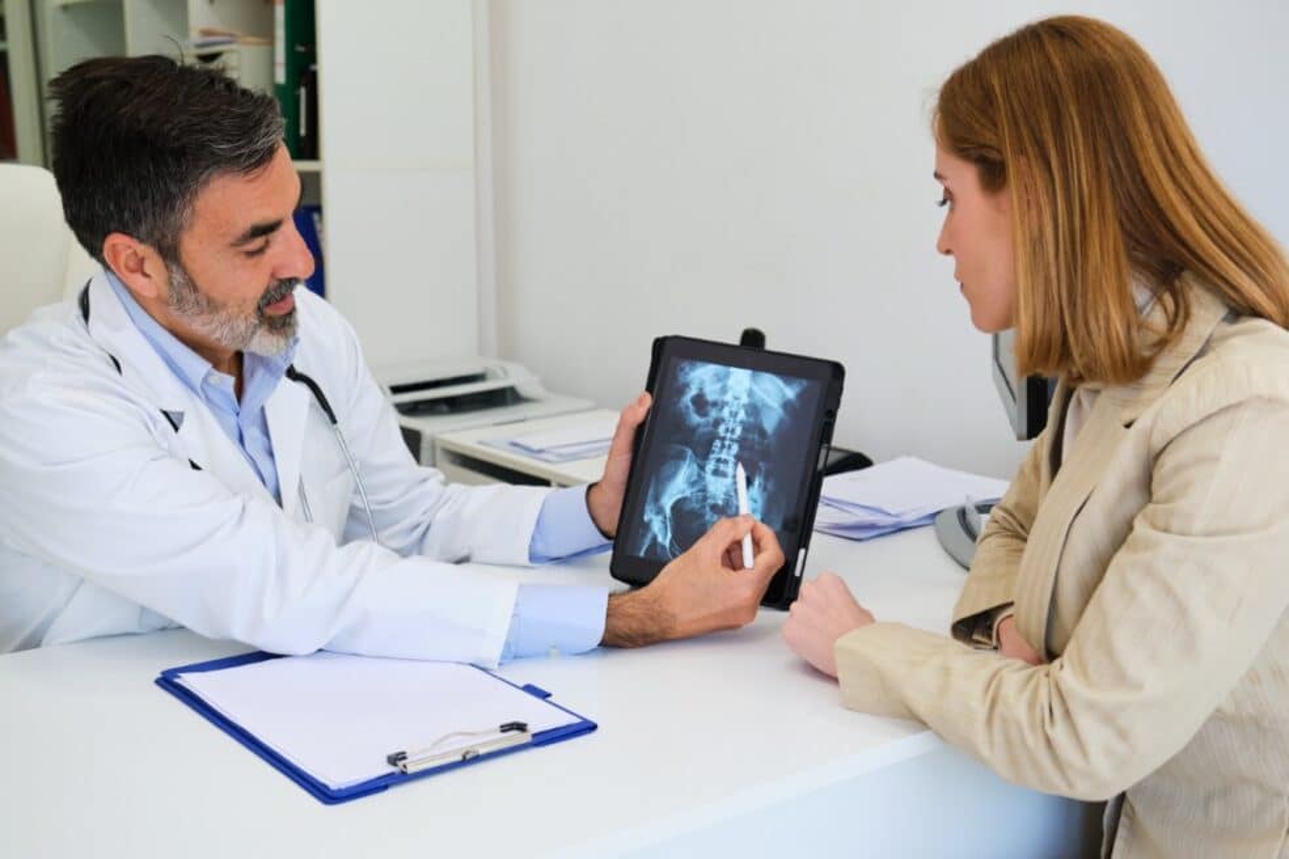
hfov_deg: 44.5
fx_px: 1575
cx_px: 644
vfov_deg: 30.5
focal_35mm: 44
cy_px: 430
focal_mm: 29.2
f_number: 3.6
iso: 1000
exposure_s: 1/250
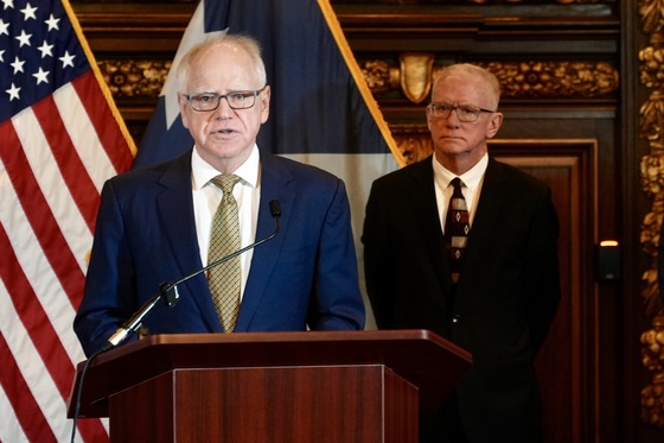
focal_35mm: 70
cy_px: 222
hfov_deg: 28.9
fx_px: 1291
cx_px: 332
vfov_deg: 19.4
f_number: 2.8
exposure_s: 1/160
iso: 3200
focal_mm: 70
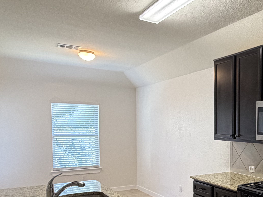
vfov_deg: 36.1
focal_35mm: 39
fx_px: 296
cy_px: 146
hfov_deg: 42.6
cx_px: 250
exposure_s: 1/60
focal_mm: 2.22
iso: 250
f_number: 2.2
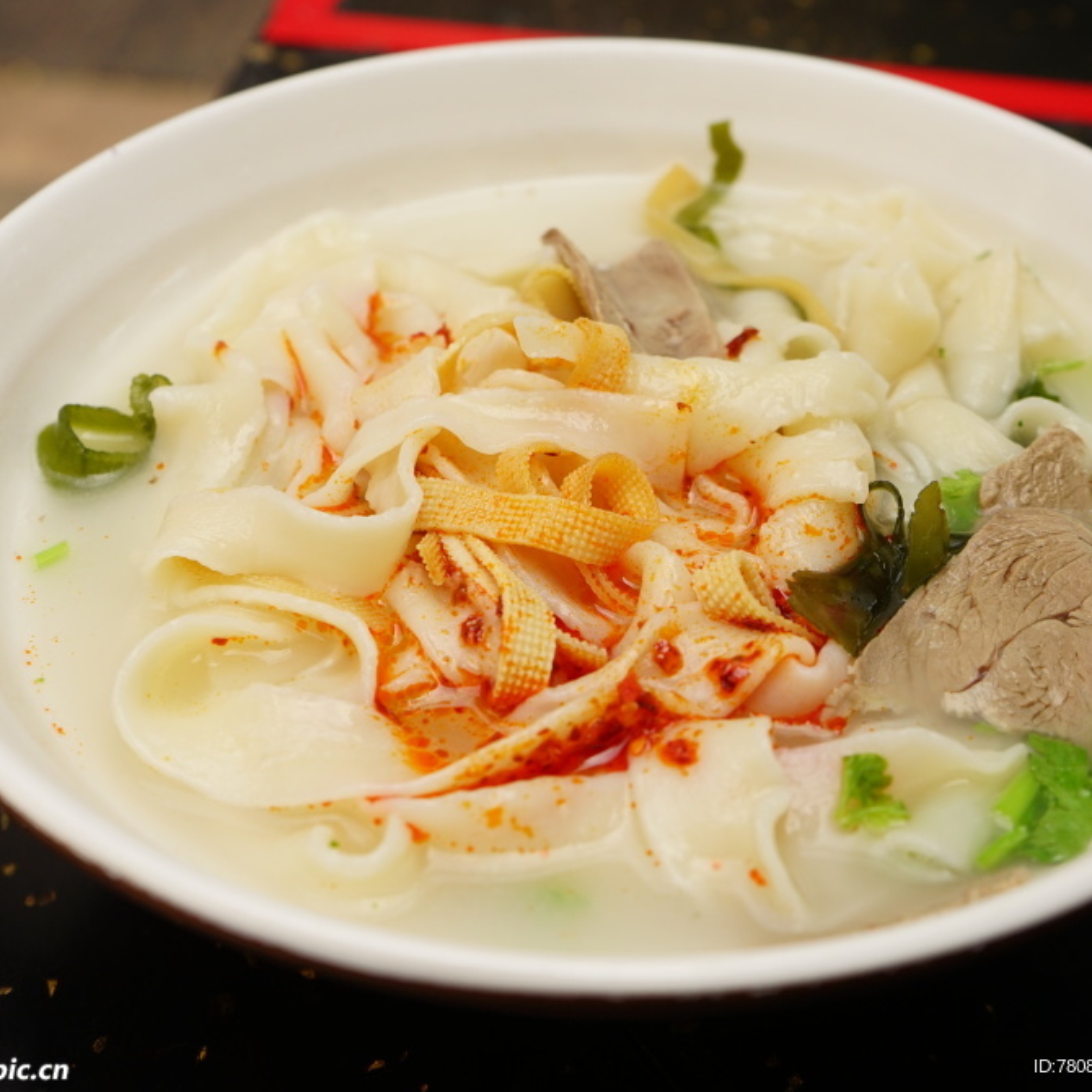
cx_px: 559
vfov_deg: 32.8
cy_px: 542
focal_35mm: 52
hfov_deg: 32.8
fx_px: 1856
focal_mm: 40
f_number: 6.3
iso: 320
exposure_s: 1/250
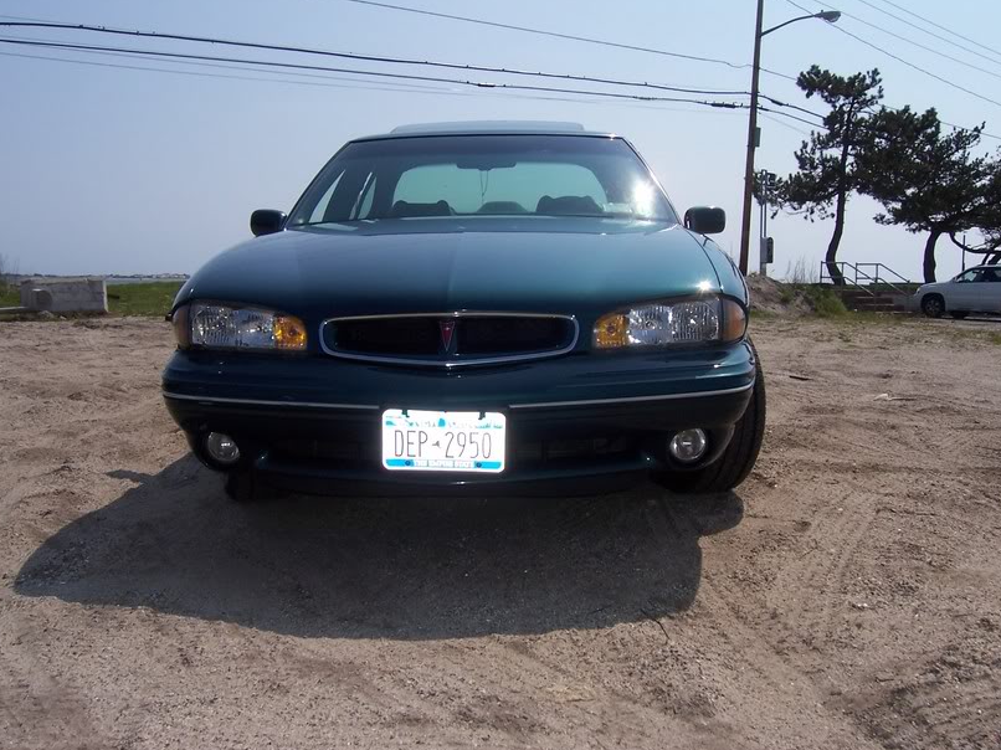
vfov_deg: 38.6
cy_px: 378
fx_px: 1070
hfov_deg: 50.2
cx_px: 494
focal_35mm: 37
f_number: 4.8
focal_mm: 6
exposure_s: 1/1000
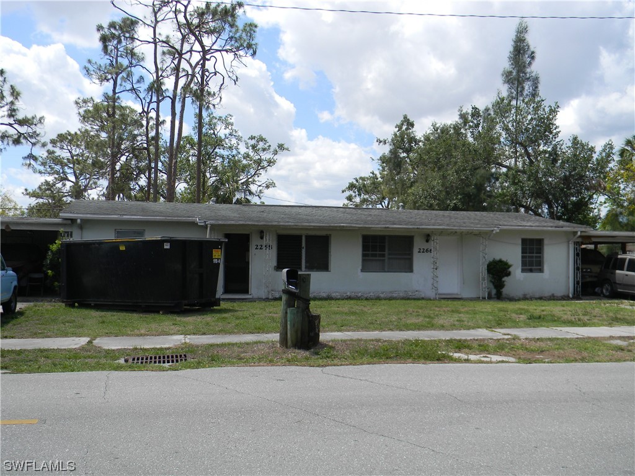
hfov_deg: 51.4
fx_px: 660
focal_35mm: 36
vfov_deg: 39.7
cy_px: 238
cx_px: 318
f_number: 7.4
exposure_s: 1/234
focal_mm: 6.4
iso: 80
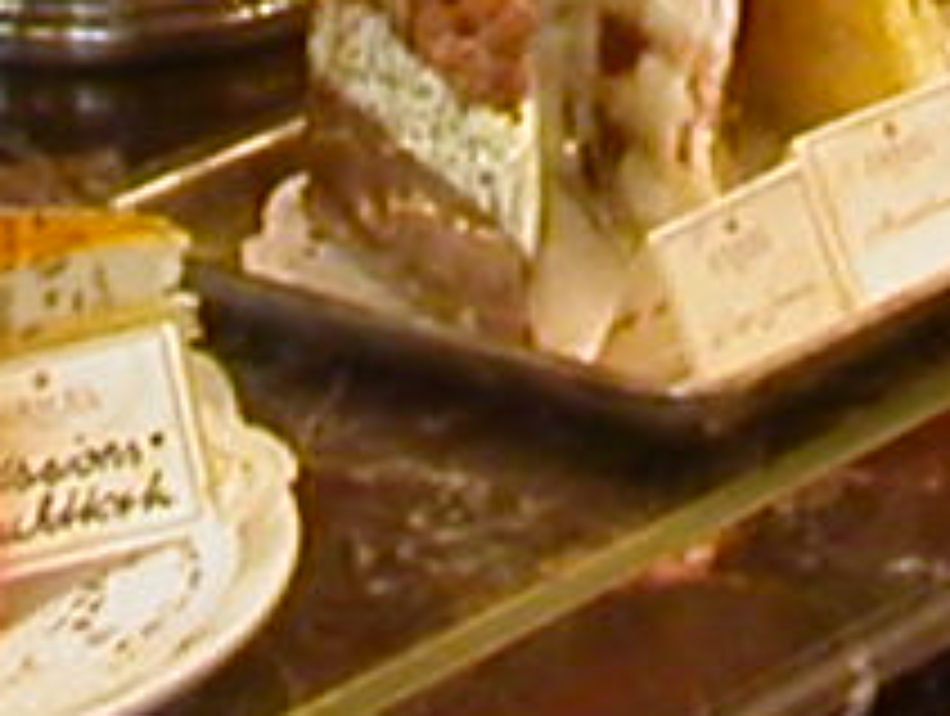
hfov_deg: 7.0
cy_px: -1891
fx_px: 7697
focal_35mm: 280
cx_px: 828
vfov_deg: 4.9
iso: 100
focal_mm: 5.6
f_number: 2.7
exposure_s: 1/5.6
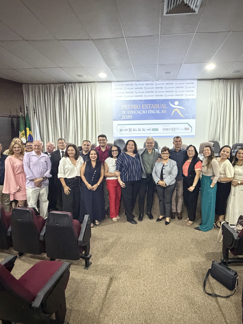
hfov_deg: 68.0
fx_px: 178
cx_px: 145
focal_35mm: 19
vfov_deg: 84.7
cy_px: 161
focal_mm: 2.22
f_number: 2.2
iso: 1250
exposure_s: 1/60
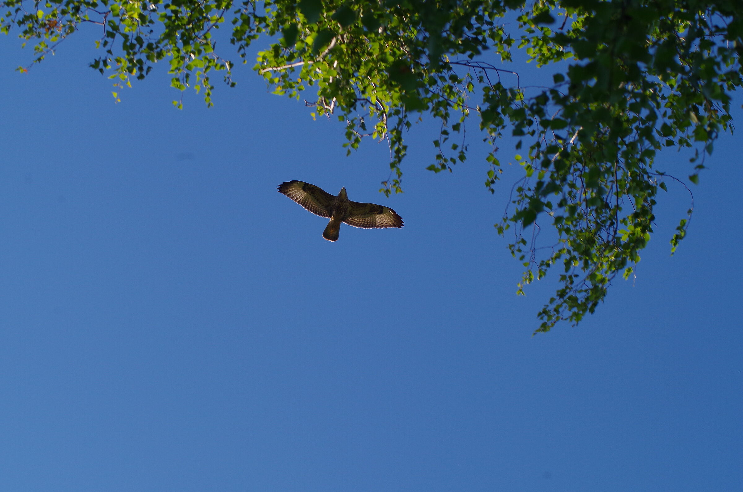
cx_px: 372
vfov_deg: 5.1
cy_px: 246
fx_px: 5561
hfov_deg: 7.6
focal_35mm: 270
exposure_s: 1/320
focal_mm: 180
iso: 200
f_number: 8
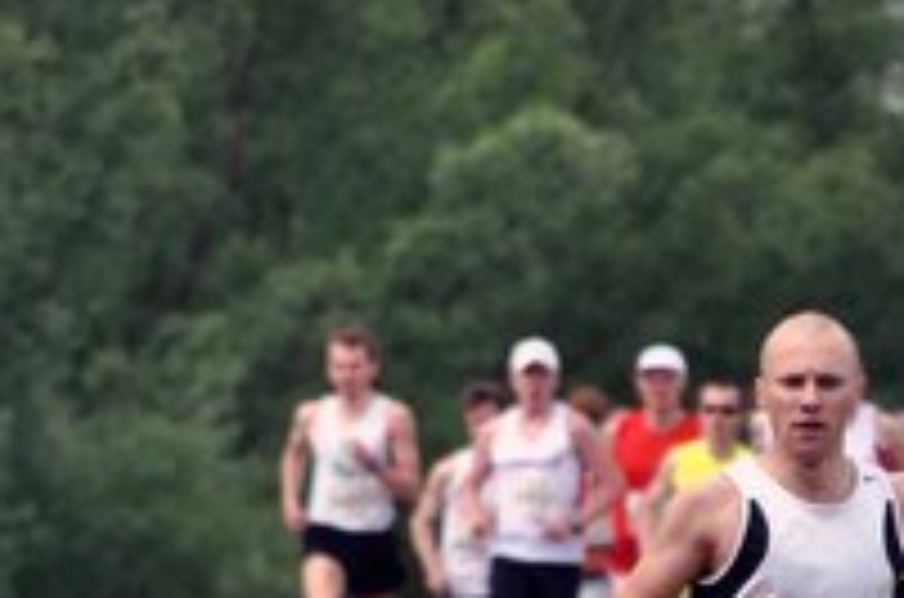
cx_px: 882
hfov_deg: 2.1
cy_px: 868
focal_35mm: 972
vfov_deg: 1.4
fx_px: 24350
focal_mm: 200
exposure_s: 1/1250
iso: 400
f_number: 6.3
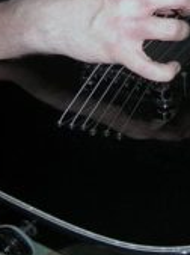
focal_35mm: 101
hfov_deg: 14.3
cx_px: 205
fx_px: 742
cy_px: 41
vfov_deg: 19.2
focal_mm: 7.8
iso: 64
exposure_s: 1/60.1
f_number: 2.8
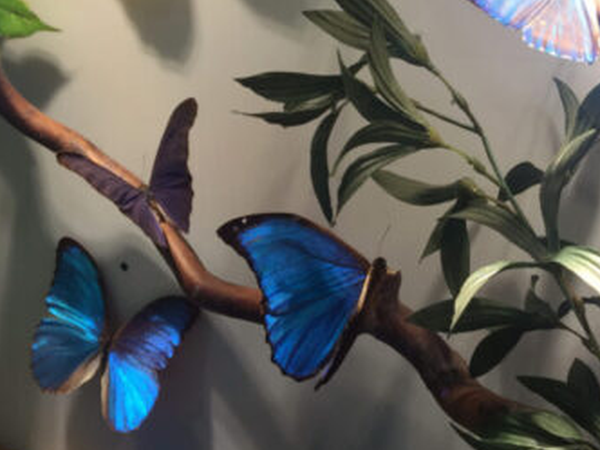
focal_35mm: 67
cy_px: 184
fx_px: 1161
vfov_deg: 21.9
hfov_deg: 28.2
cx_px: 502
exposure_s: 1/50
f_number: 2.2
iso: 40
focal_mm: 4.15
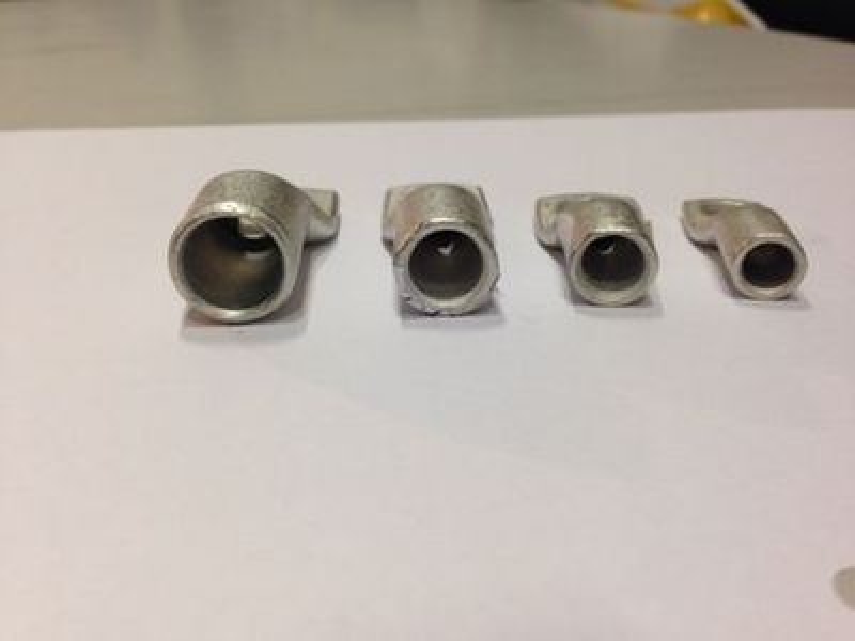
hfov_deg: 55.4
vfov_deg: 42.9
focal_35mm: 33
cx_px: 428
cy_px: 320
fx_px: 815
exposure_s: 1/20
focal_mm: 4.12
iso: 80
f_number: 2.4
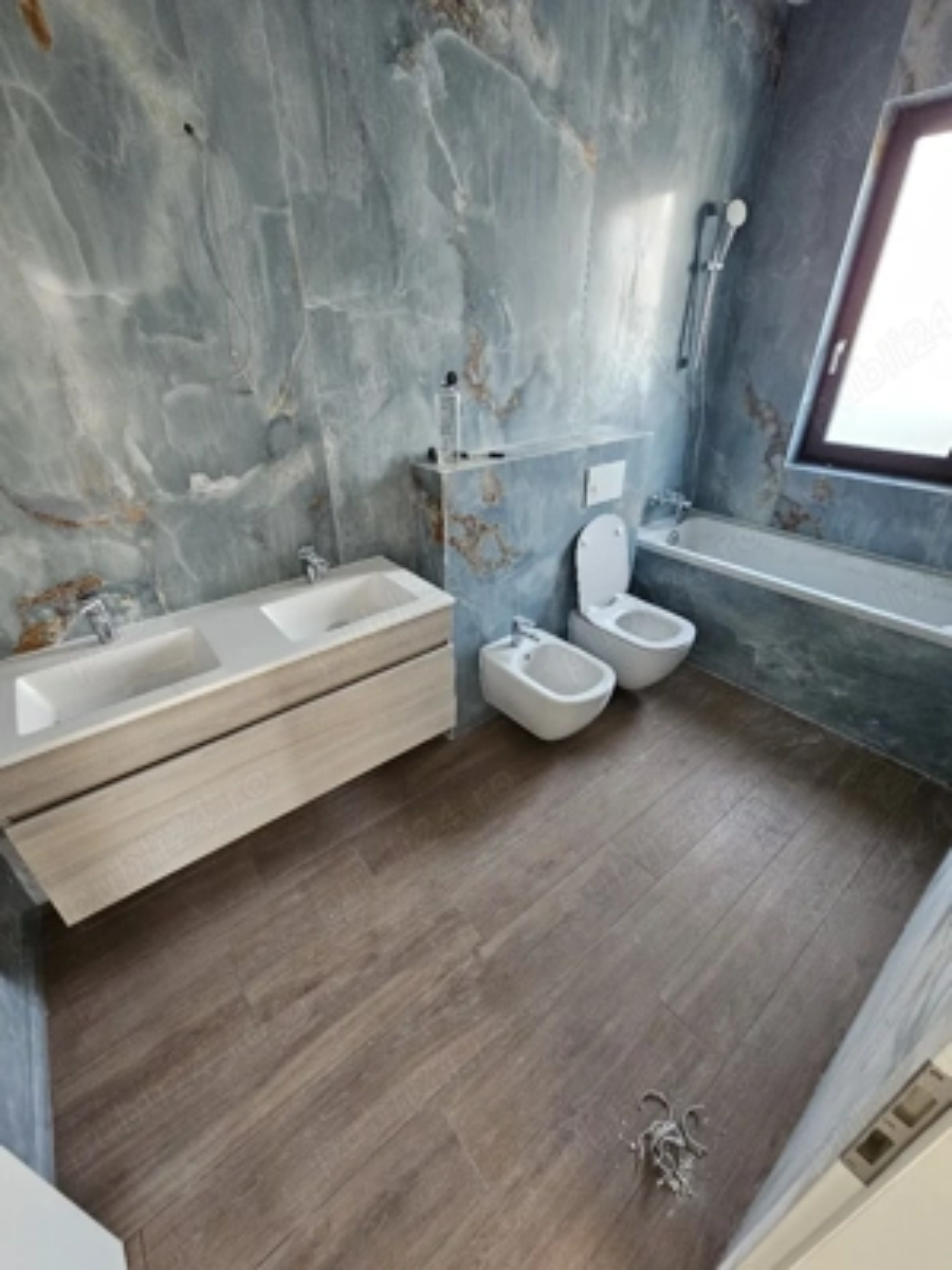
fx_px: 477
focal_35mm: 13
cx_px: 476
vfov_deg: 106.2
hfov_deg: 89.9
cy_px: 635
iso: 320
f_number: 2.2
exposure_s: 1/33.4
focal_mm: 2.2
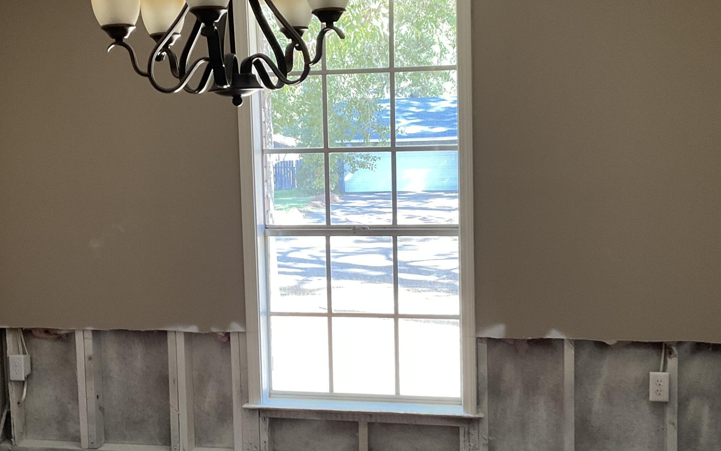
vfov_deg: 28.0
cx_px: 322
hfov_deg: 43.4
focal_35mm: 46
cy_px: 217
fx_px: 904
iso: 64
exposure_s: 1/50
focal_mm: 3
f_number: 1.8
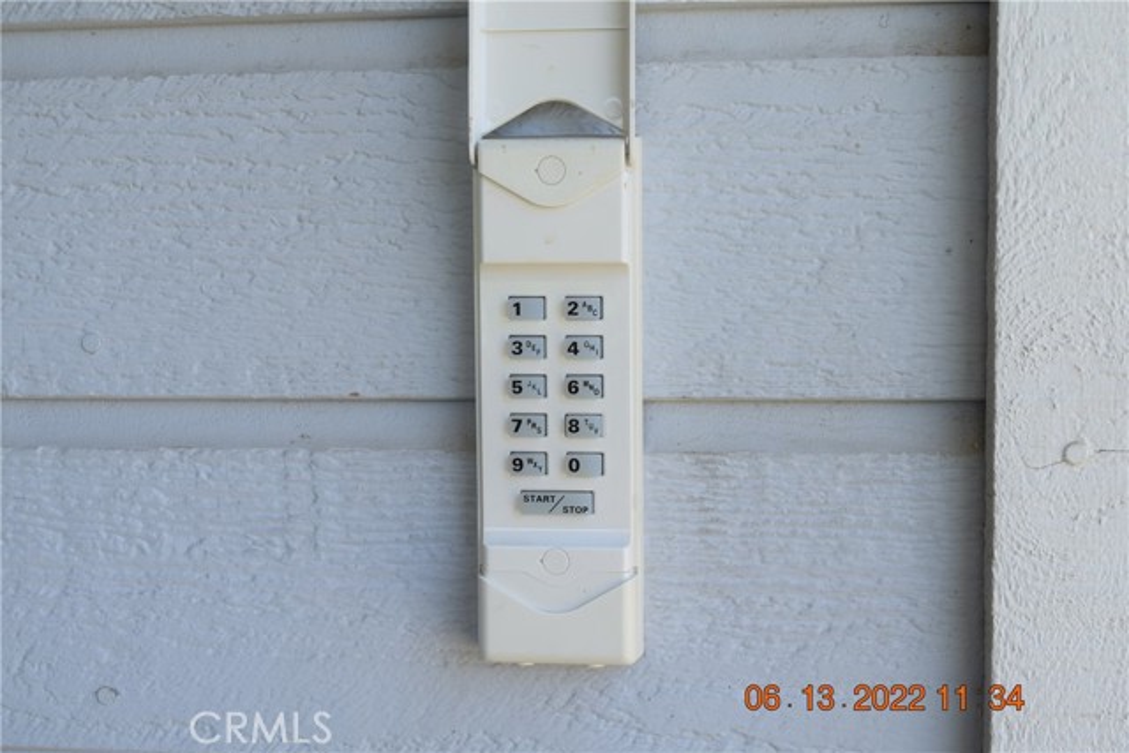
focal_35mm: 48
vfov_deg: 28.1
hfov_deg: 41.1
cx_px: 564
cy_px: 376
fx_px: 1506
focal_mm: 32
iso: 400
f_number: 8
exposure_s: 1/250
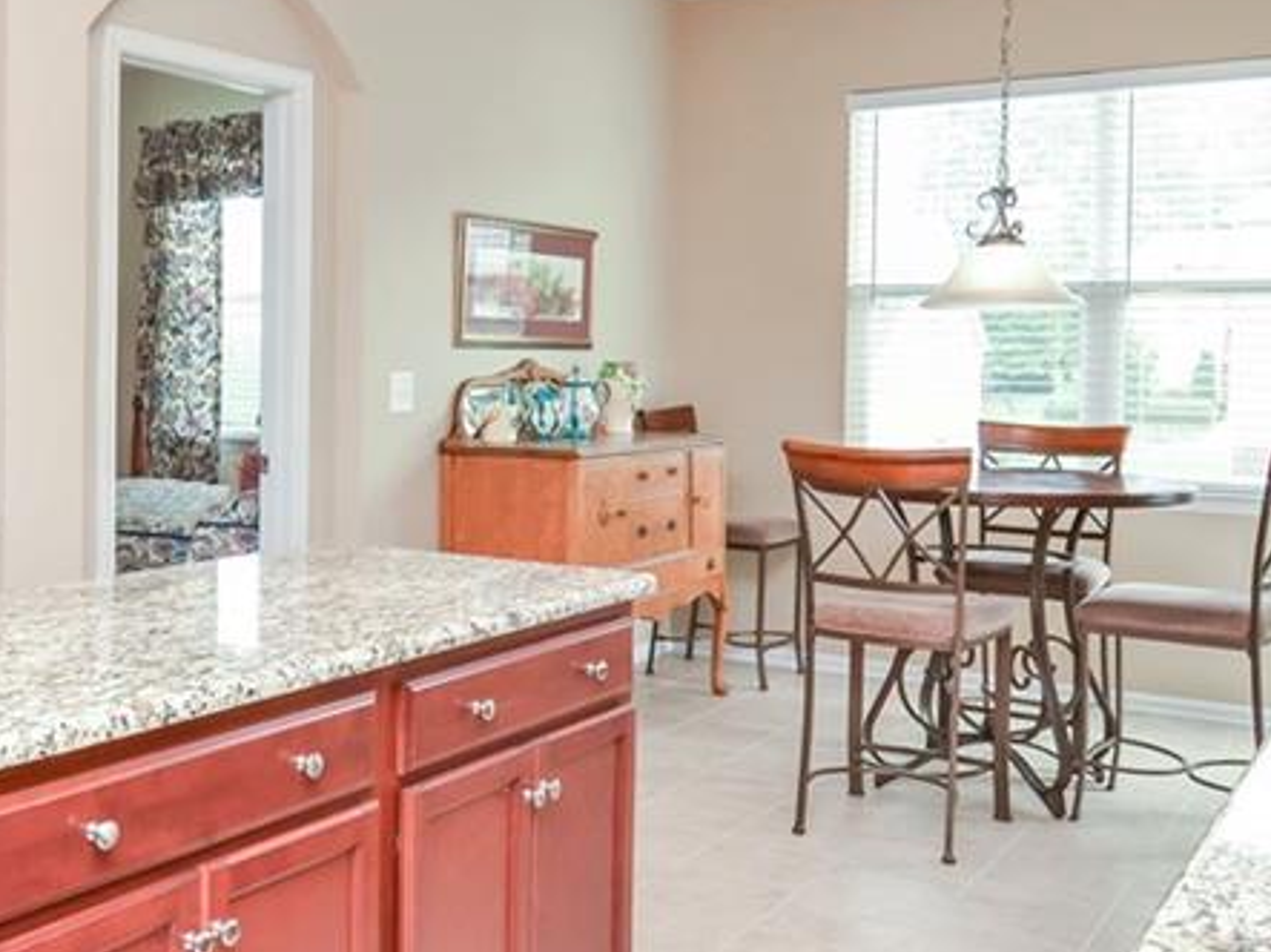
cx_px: 264
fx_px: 1468
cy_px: 393
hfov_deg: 44.6
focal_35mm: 40
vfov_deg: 35.8
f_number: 5.6
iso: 400
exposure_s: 1/60
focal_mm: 12
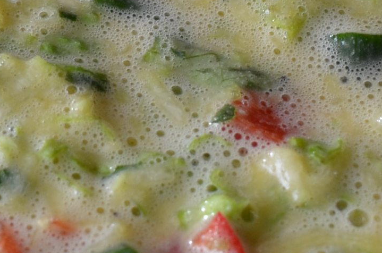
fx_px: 3102
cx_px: -19
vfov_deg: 4.7
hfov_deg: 7.0
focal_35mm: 293
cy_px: -58
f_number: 5.6
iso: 250
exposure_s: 1/60
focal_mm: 38
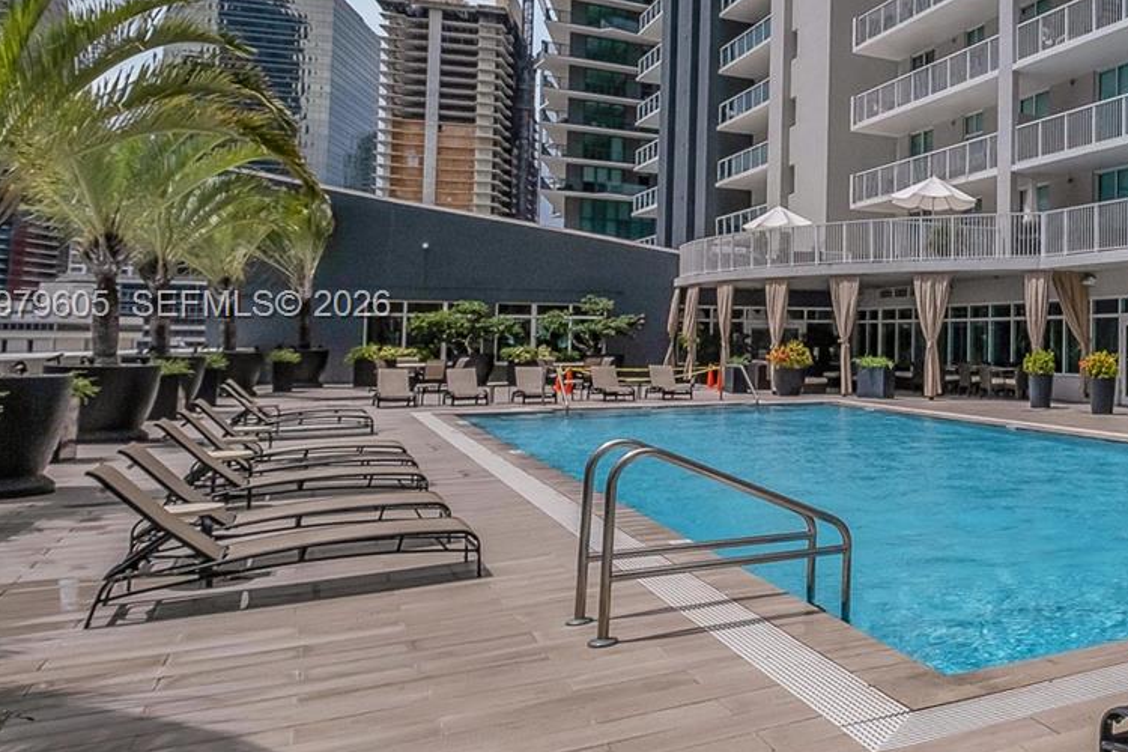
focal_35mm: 32
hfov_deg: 48.4
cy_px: 307
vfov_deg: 41.0
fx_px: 1003
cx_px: 1126
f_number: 8
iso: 800
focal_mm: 10
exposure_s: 1/4000
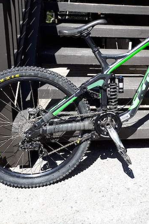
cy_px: 97
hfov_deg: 30.4
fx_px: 267
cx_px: 122
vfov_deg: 45.3
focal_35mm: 43
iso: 40
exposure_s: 1/651
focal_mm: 3.6
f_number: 1.9
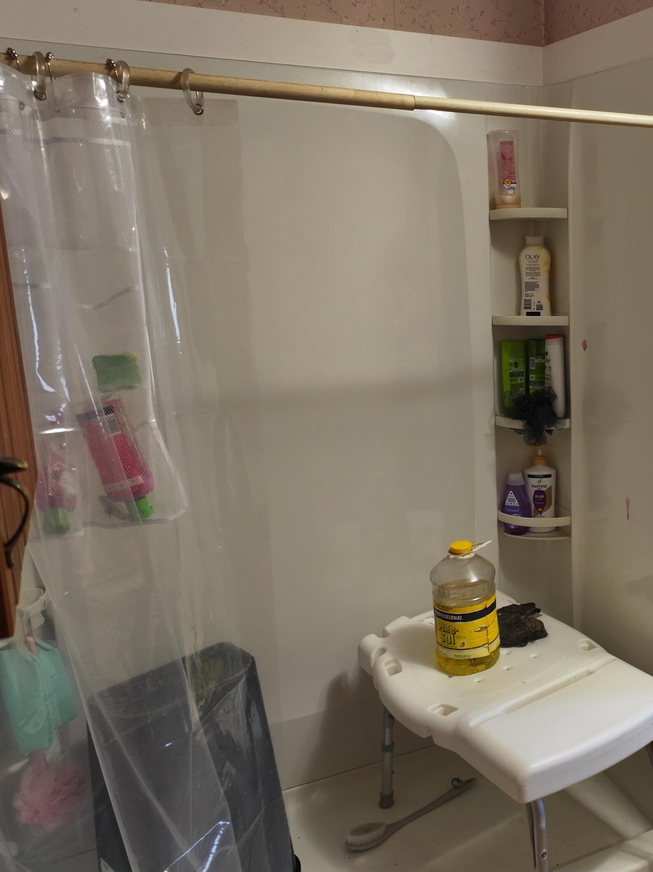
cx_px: 601
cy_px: 413
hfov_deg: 38.6
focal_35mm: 34
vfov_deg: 53.9
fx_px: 855
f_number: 2.8
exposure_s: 1/15
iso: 210
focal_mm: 12.29
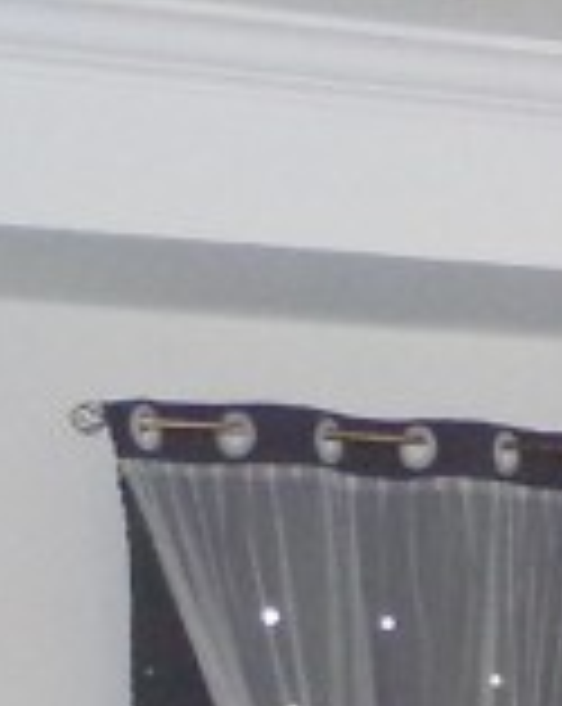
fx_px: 3190
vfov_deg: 11.9
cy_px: 1142
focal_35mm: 153
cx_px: 908
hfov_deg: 9.7
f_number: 3
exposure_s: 1/60
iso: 400
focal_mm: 4.3
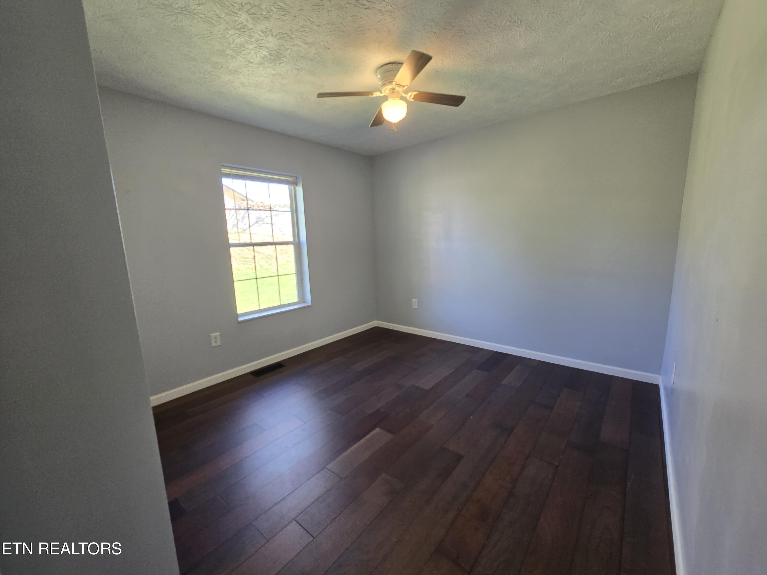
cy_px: 288
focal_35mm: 13
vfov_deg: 89.9
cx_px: 384
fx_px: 288
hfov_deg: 106.2
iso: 160
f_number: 2.2
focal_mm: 2.2
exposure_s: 1/60
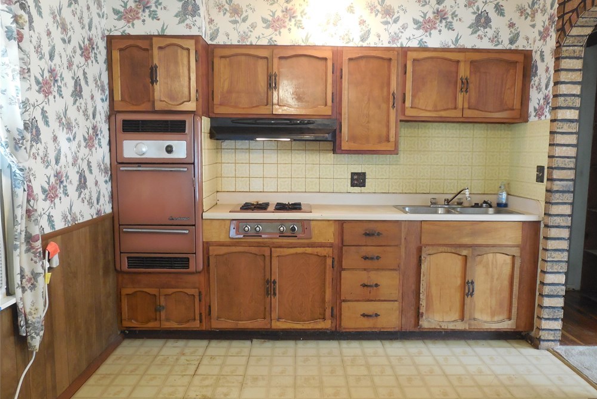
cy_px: 220
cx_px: 306
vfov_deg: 41.1
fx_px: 531
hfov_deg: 58.7
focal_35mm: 32
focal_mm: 5.3
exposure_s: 1/15
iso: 400
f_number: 3.8
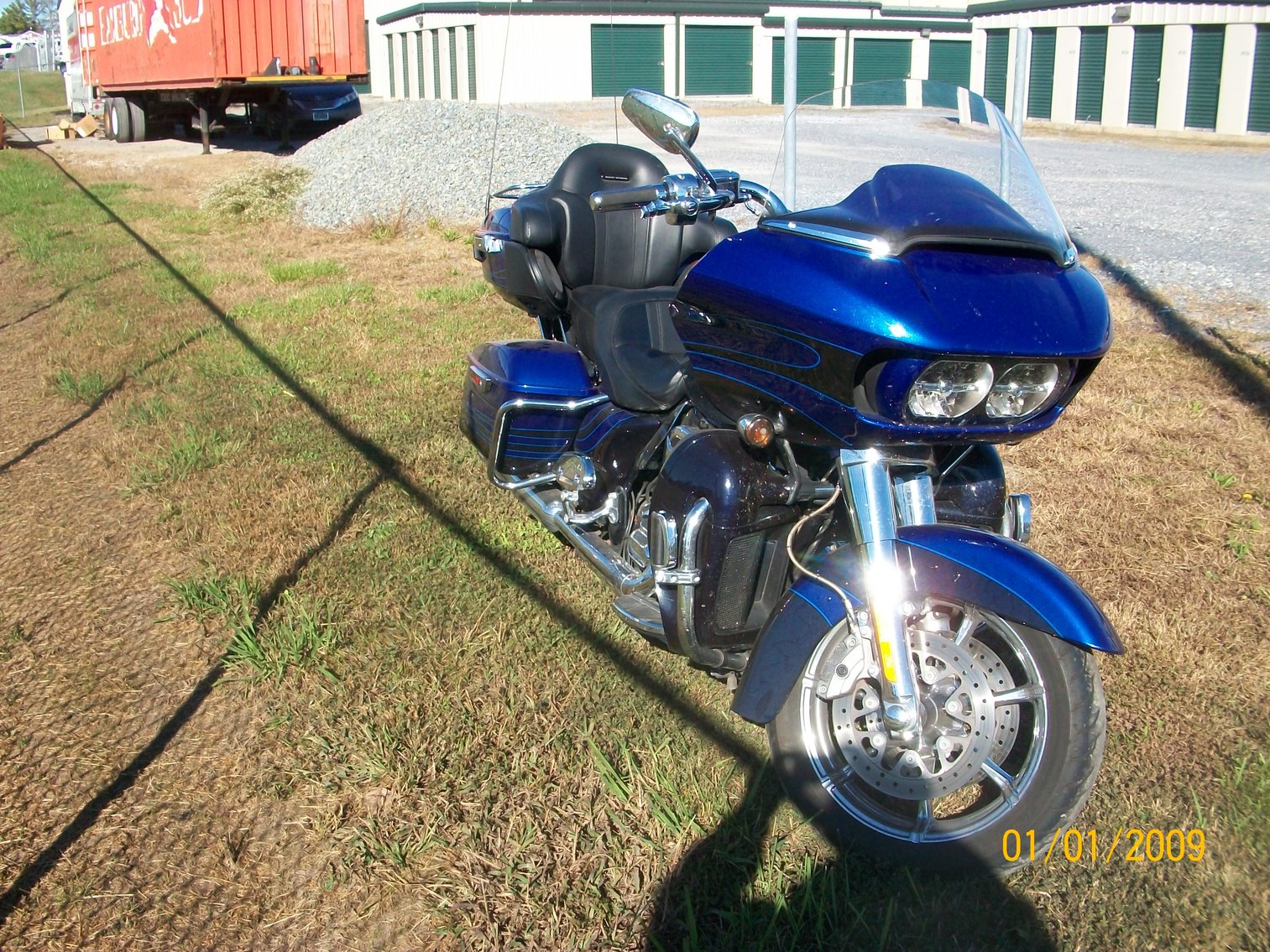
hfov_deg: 54.0
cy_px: 476
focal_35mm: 34
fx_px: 1247
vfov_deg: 41.8
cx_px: 635
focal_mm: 5.7
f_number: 5.5
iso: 80
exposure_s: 1/250
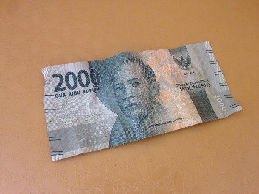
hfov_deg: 55.4
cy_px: 97
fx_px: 247
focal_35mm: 33
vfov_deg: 42.9
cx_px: 130
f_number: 2.4
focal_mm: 4.12
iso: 50
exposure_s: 1/60
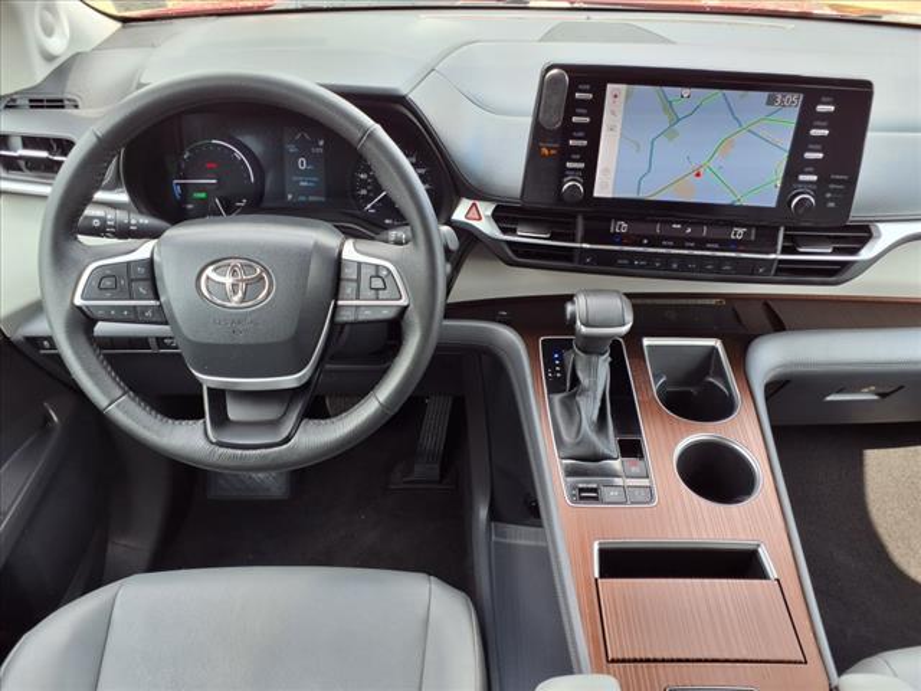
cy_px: 346
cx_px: 460
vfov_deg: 51.4
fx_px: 718
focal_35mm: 27
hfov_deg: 65.3
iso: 40
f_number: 1.9
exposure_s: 1/120
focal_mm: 3.58
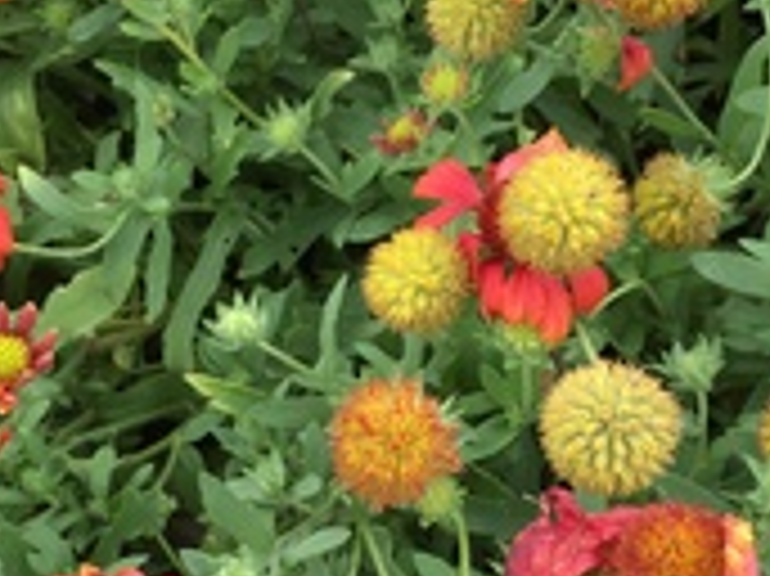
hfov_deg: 28.6
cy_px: 477
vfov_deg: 21.3
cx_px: 360
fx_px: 1512
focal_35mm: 68
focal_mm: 4.15
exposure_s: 1/179
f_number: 2.2
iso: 25
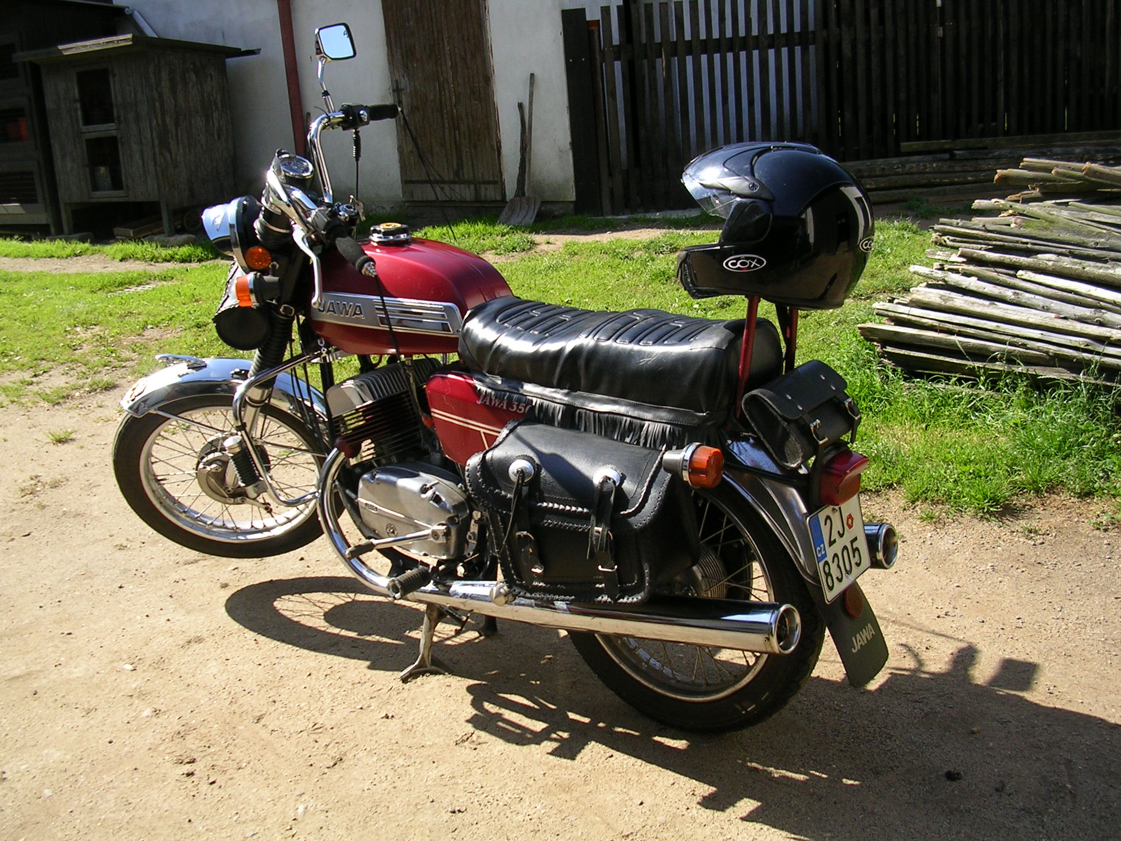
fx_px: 1231
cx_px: 560
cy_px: 420
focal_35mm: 38
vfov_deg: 37.7
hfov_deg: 49.0
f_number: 2.8
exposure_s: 1/545
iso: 50
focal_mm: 5.8
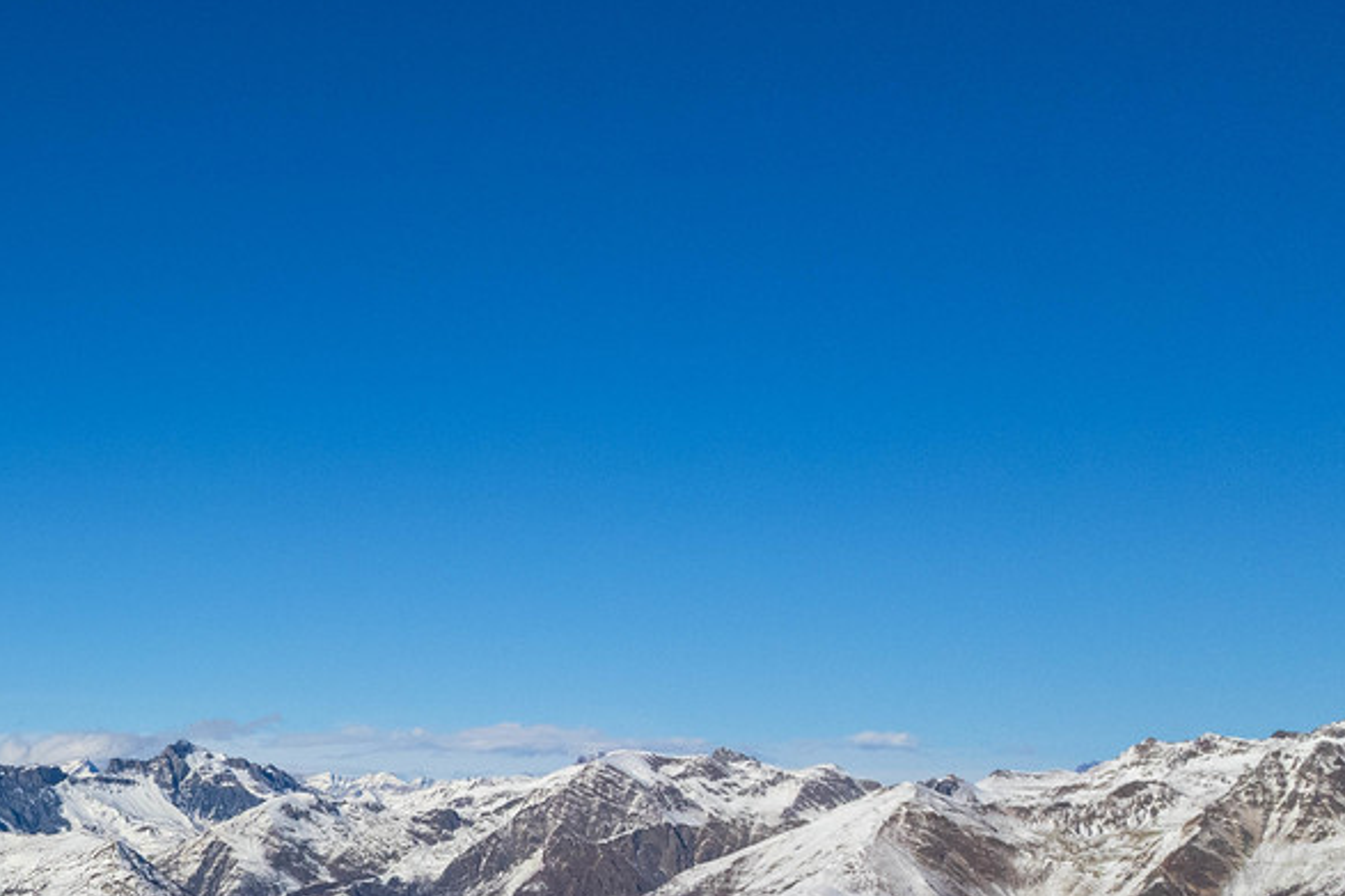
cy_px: 1212
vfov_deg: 20.4
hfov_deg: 28.5
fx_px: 2241
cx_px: -318
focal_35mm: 60
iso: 100
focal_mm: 8.4
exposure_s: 1/6400
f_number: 2.8
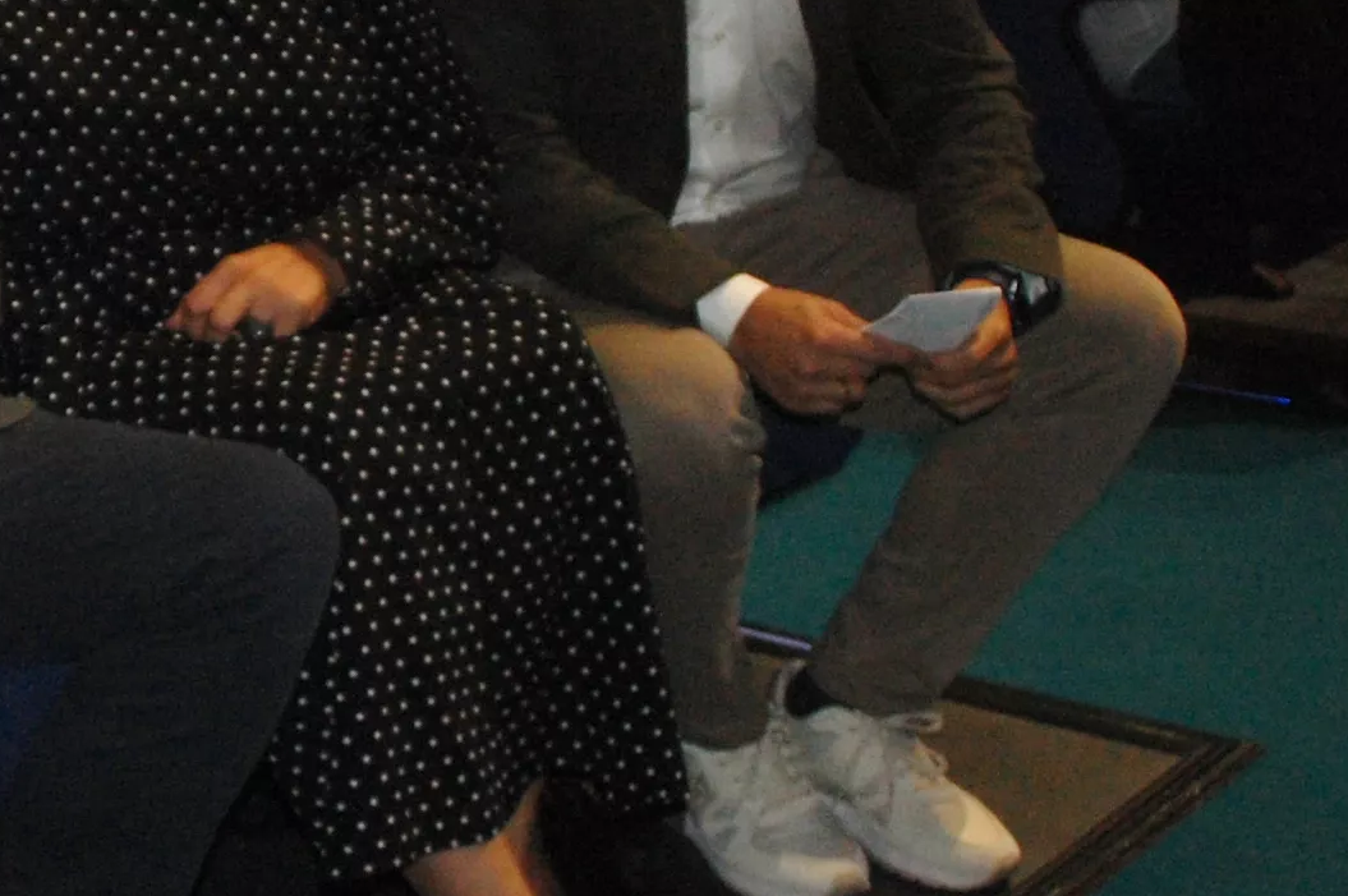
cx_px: 46
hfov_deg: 25.2
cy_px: 151
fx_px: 2880
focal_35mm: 77
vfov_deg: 17.5
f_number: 3.5
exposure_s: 1/60
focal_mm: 18
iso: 400
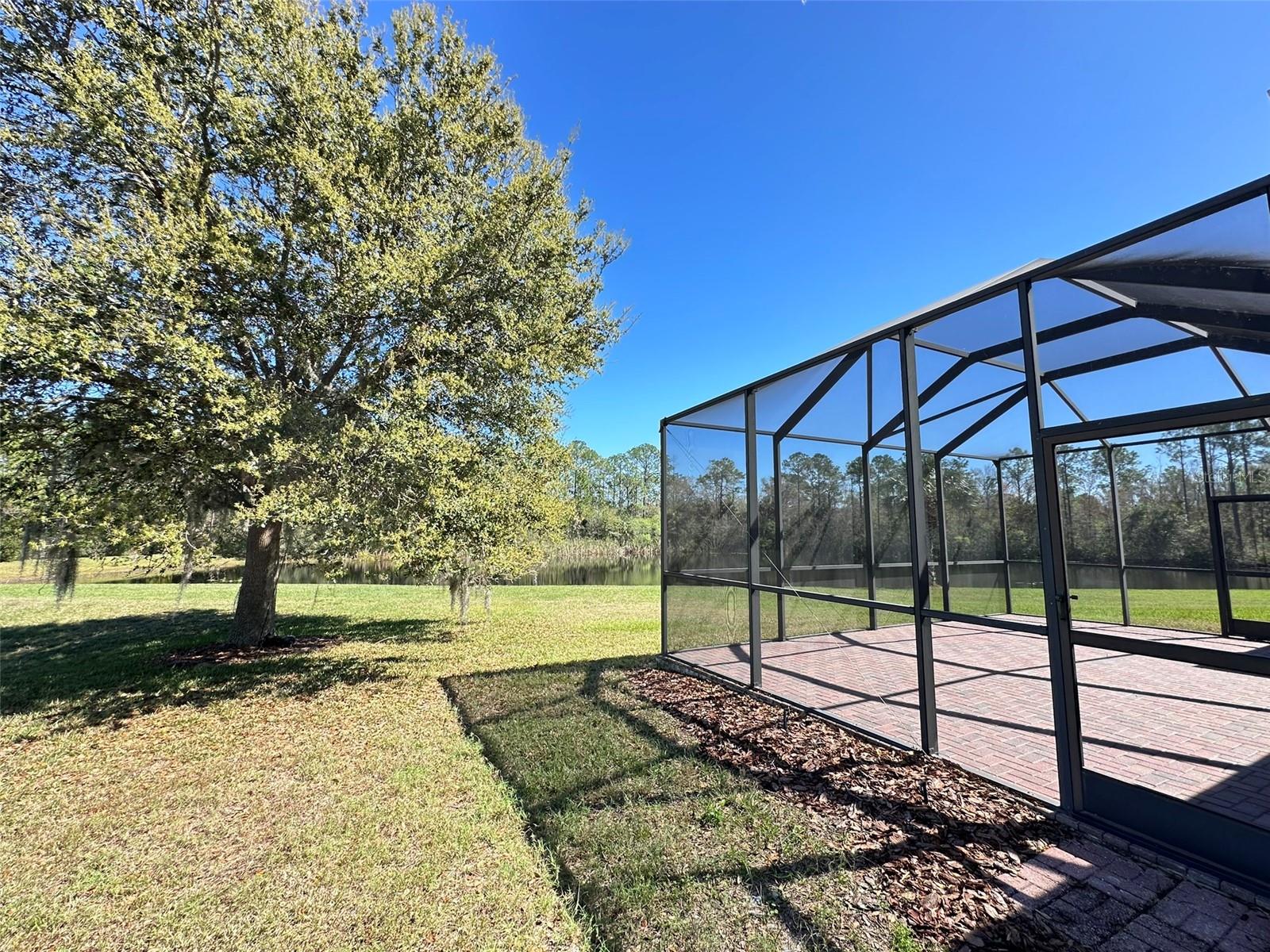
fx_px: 514
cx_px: 635
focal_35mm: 14
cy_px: 476
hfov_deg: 102.1
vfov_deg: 85.7
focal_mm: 2.22
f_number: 2.2
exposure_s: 1/388
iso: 40
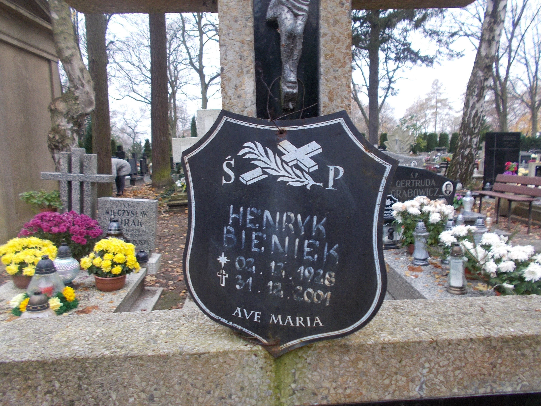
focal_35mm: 26
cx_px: 270
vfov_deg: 53.1
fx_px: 406
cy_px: 203
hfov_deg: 67.3
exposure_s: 1/25
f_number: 3.2
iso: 100
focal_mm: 4.6
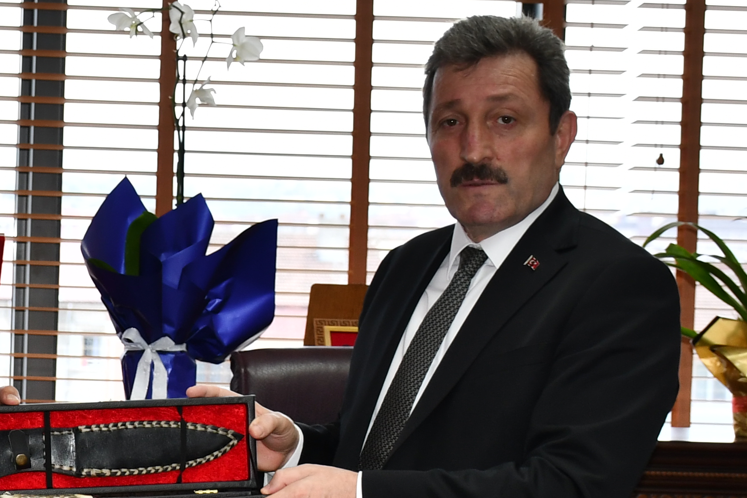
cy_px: 389
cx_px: -17
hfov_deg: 15.5
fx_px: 2697
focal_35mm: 130
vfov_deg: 10.5
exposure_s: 1/125
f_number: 4
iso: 280
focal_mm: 27
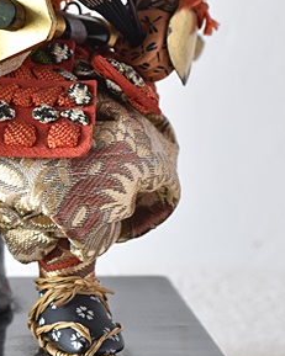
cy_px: 88
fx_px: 2261
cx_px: -78
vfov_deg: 9.0
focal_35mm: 214
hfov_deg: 7.1
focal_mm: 55
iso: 400
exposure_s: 1/5
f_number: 5.6
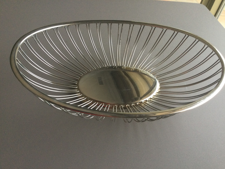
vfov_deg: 45.4
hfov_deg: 58.4
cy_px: 84
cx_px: 112
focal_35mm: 31
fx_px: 201
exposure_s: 1/33
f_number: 2.4
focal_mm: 3.3
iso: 100
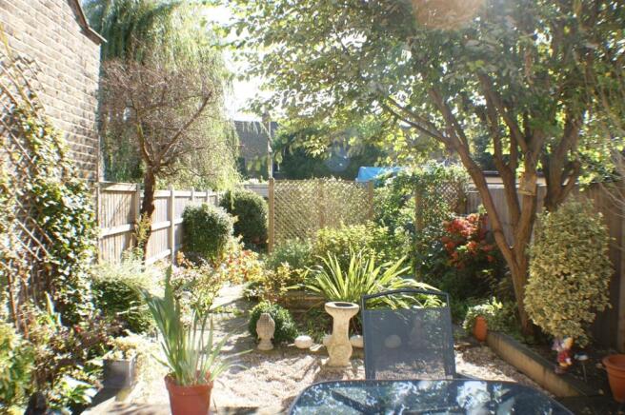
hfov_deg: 53.2
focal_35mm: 36
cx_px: 312
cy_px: 208
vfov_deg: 36.8
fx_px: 624
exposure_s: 1/80
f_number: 7.1
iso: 100
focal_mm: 24
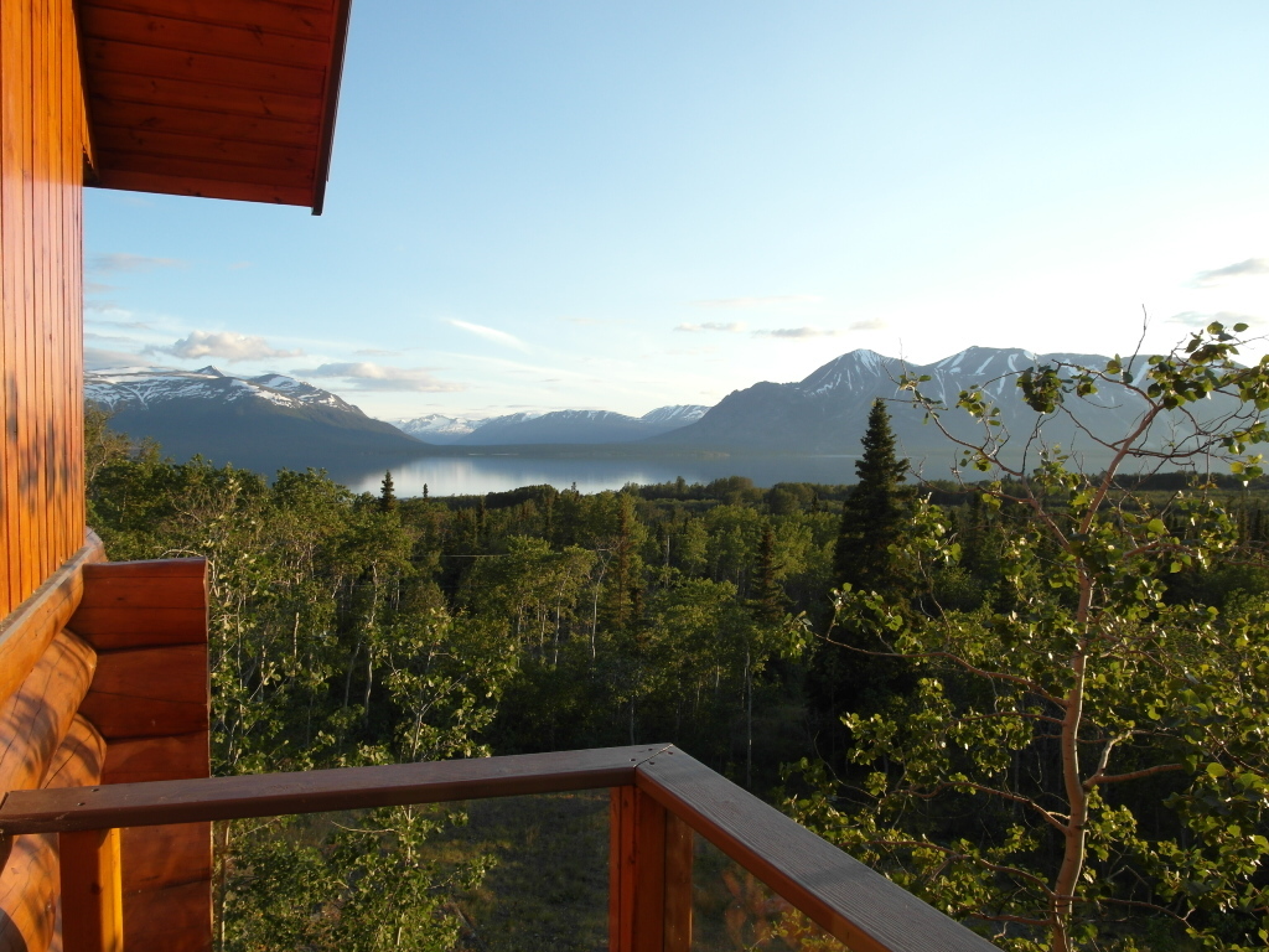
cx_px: 634
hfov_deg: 71.6
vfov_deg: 56.8
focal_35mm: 24
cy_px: 476
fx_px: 880
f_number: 3.9
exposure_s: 1/180
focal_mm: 5.2
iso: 80
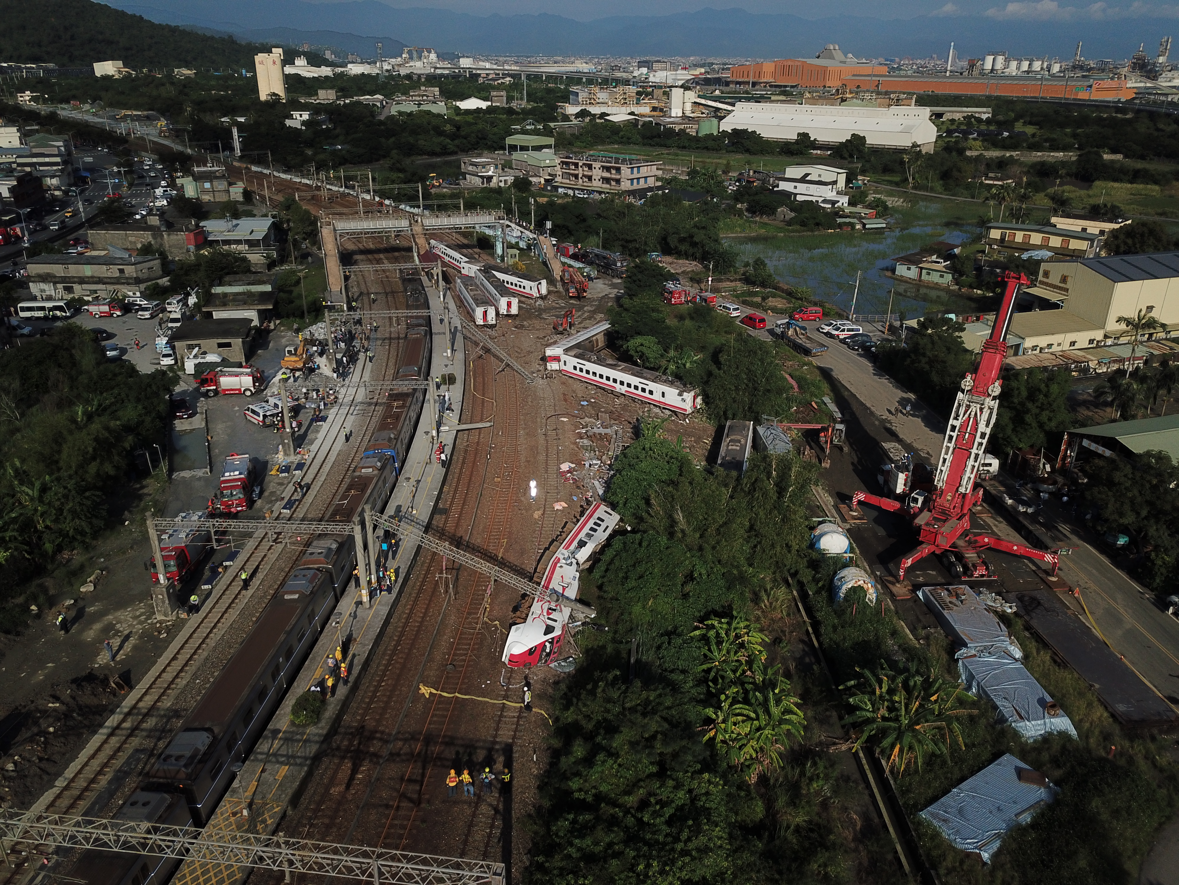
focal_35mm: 26
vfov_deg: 53.1
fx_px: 886
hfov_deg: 67.3
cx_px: 590
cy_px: 442
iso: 100
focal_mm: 4.73
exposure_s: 1/4115
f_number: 2.2
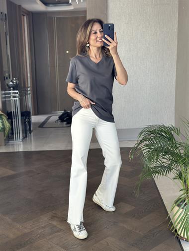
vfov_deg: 39.6
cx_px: 94
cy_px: 126
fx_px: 349
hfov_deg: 30.3
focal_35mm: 48
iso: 125
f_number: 1.78
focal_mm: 6.86
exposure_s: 1/106
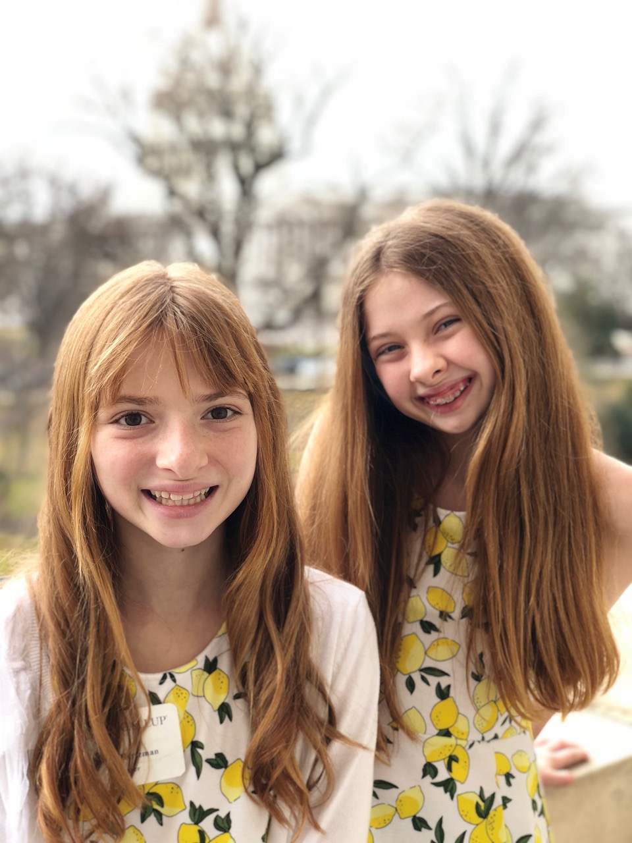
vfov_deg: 36.8
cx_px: 316
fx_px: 1266
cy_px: 422
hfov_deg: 28.0
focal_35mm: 52
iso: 16
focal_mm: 6
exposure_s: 1/60
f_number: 2.4
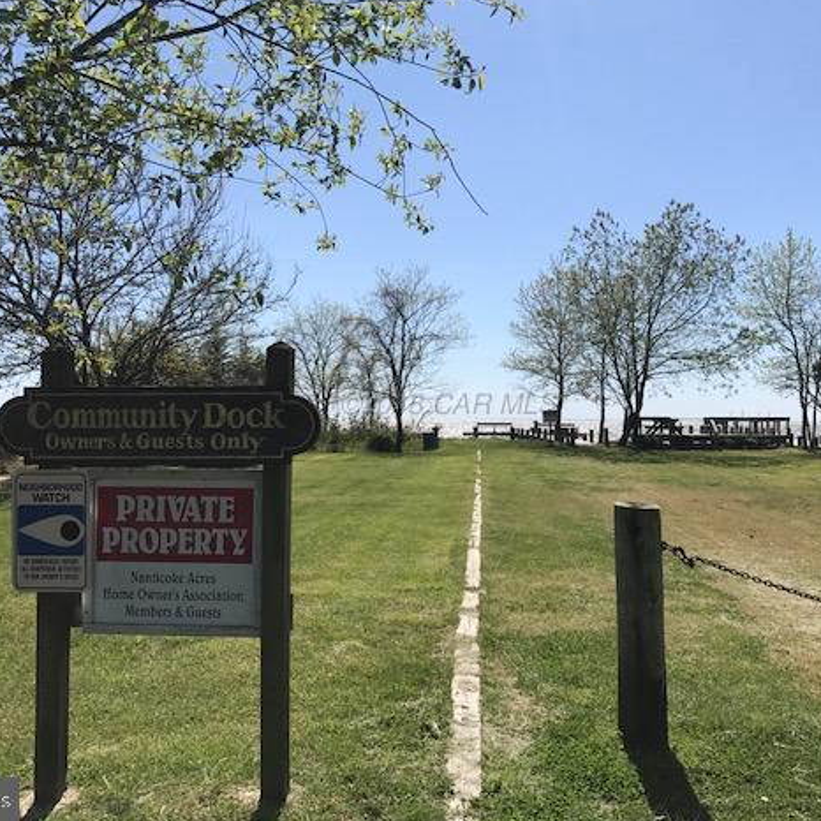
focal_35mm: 34
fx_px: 912
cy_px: 400
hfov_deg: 48.4
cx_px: 446
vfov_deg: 48.4
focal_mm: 3.99
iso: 20
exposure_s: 1/3425
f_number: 1.8
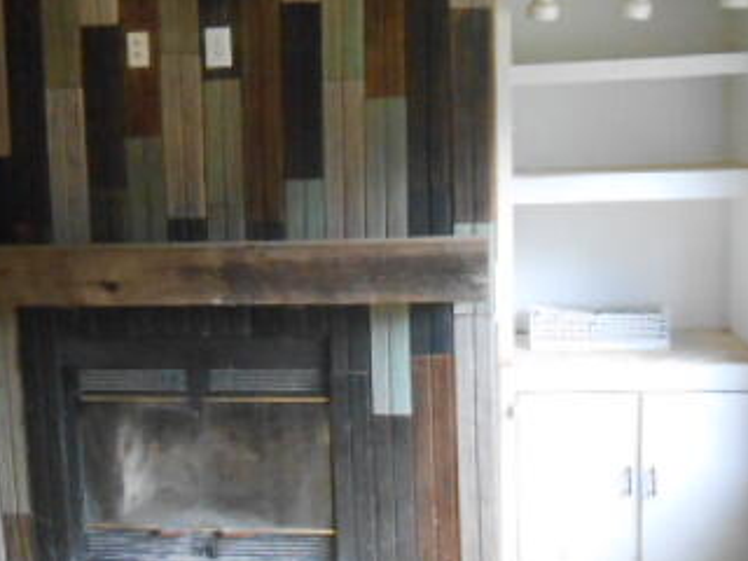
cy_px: 276
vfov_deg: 28.0
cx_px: 199
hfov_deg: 36.1
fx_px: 1124
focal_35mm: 52
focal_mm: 4.6
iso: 800
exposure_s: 1/50
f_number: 3.5
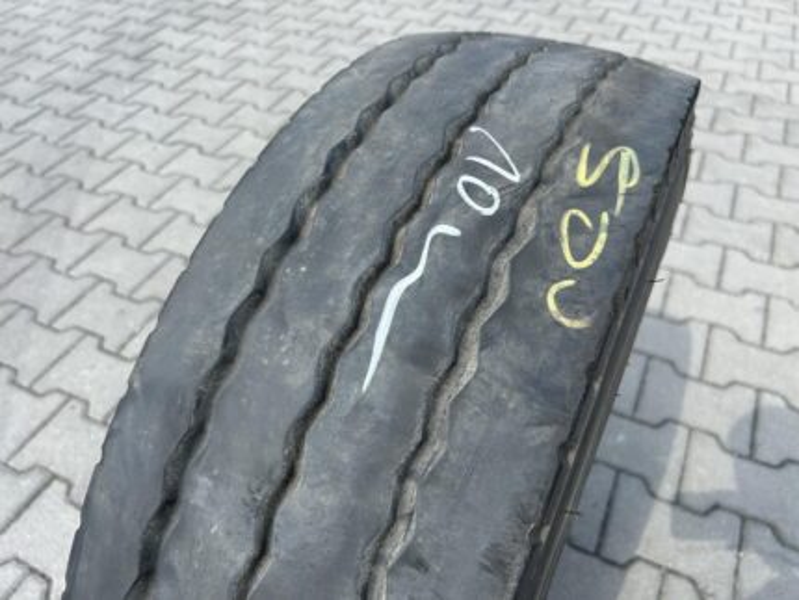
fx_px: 600
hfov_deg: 67.3
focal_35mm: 26
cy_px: 300
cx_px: 400
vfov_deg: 53.1
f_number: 1.5
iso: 50
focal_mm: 5.7
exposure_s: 1/1597
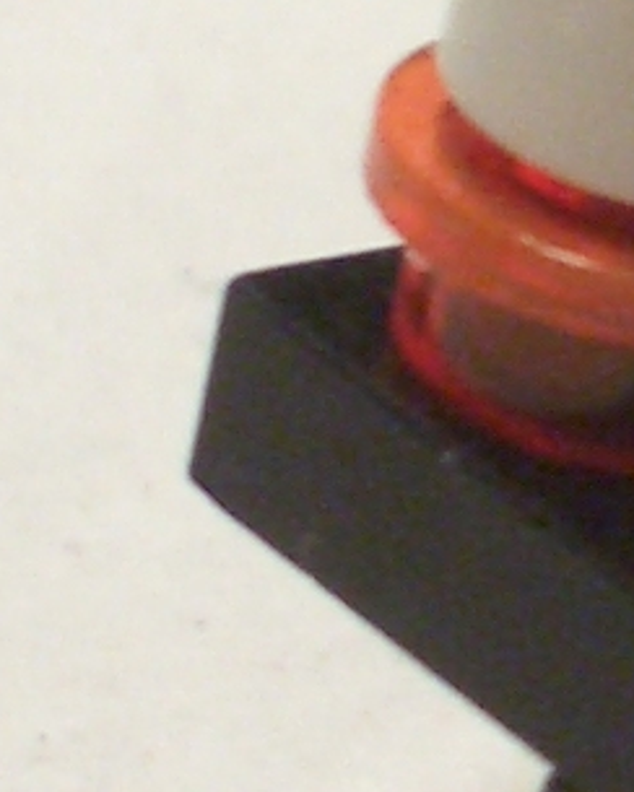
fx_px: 9523
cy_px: -148
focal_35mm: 406
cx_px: 2055
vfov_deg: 4.8
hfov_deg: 3.7
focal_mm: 10.2
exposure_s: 1/100
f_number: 3.5
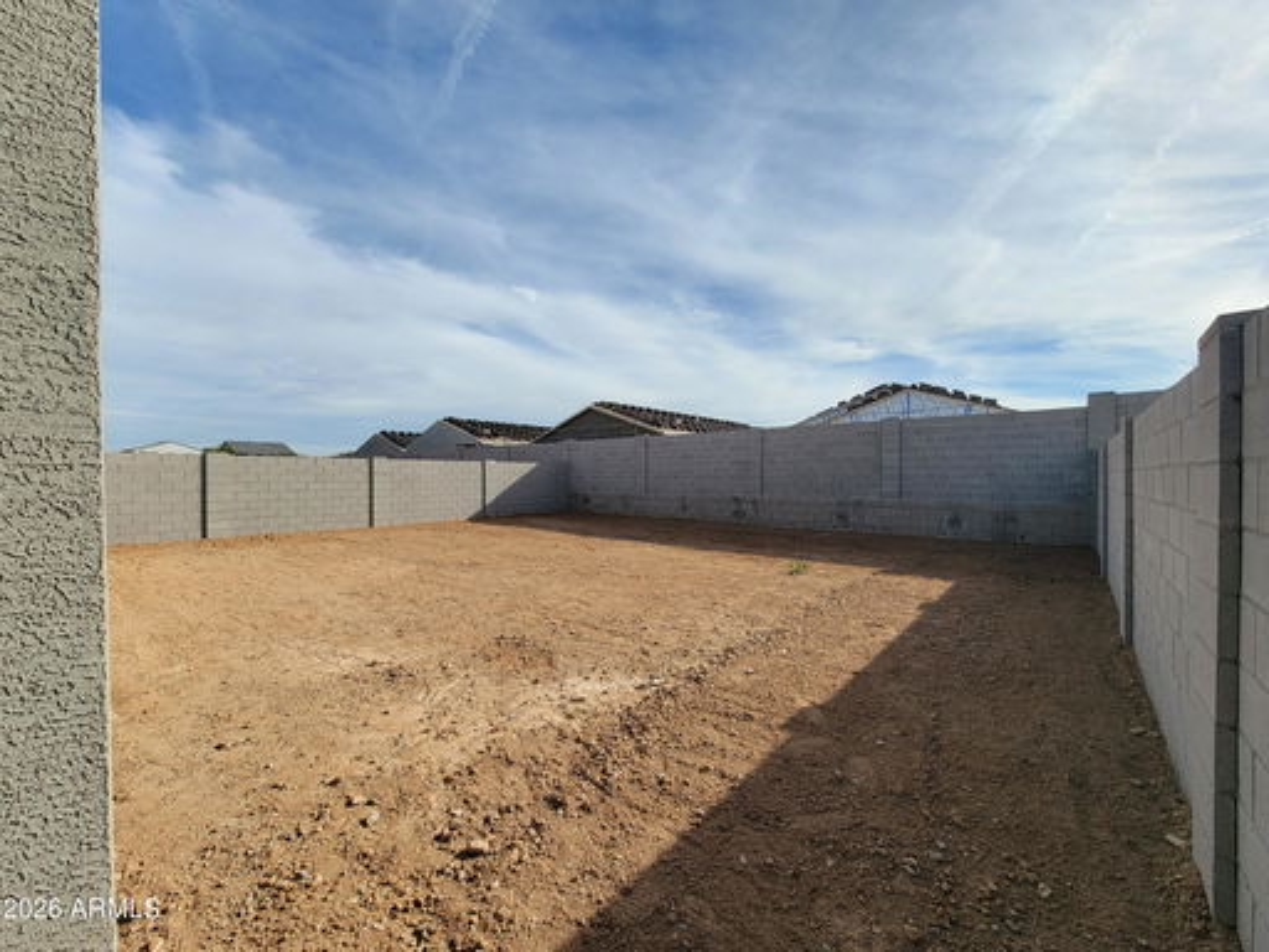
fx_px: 477
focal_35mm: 13
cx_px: 634
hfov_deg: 106.2
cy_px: 476
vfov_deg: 89.9
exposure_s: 1/2049
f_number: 2.2
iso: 50
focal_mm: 2.2
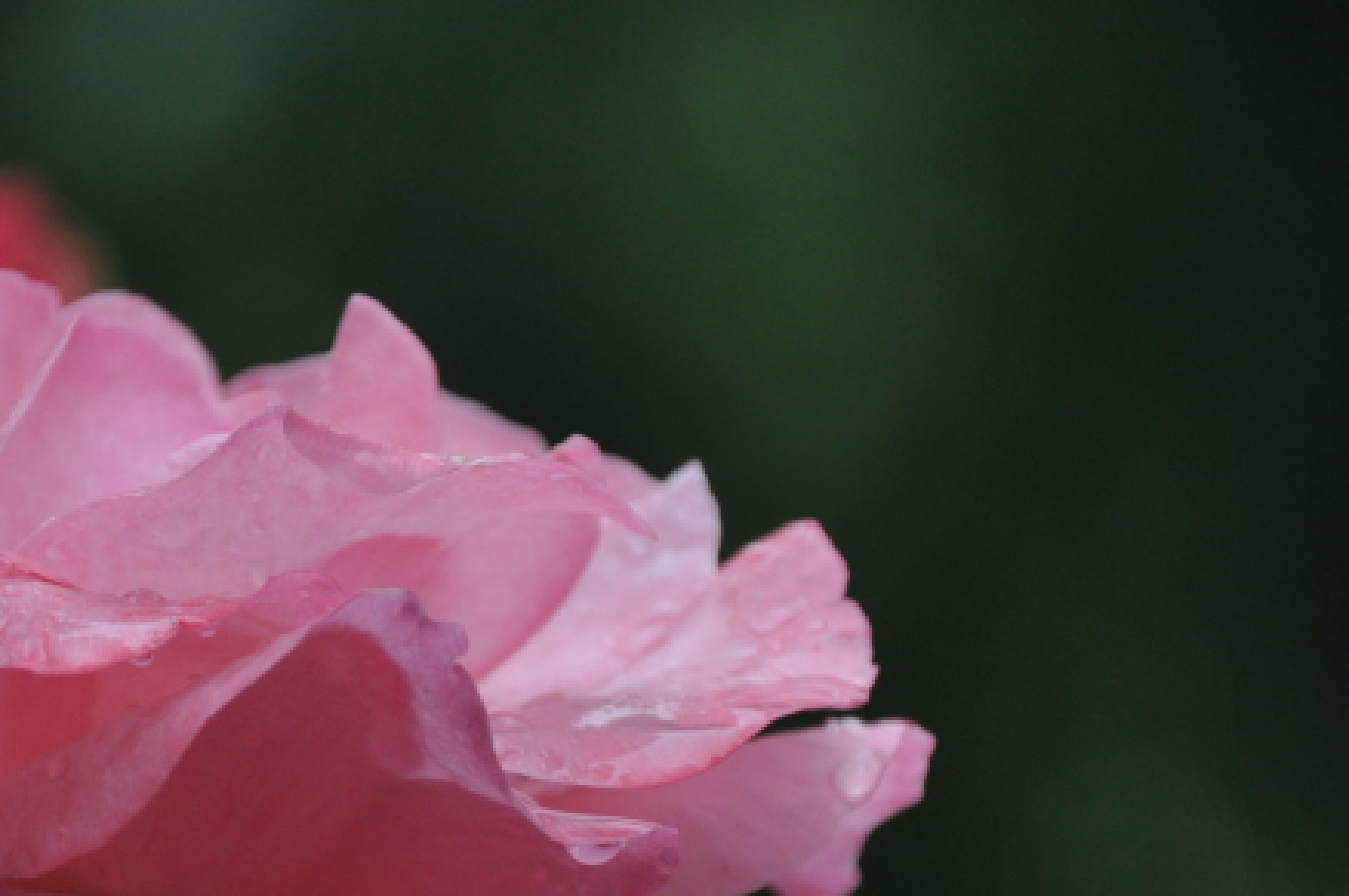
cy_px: 690
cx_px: 465
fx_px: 13781
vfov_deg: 3.7
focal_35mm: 368
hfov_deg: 5.6
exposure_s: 1/250
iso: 320
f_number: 5.6
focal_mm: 105
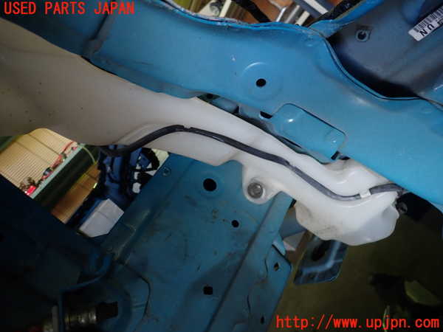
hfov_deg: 69.4
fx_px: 320
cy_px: 166
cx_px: 222
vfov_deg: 54.9
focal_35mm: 25
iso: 200
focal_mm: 4.5
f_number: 2
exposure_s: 1/50
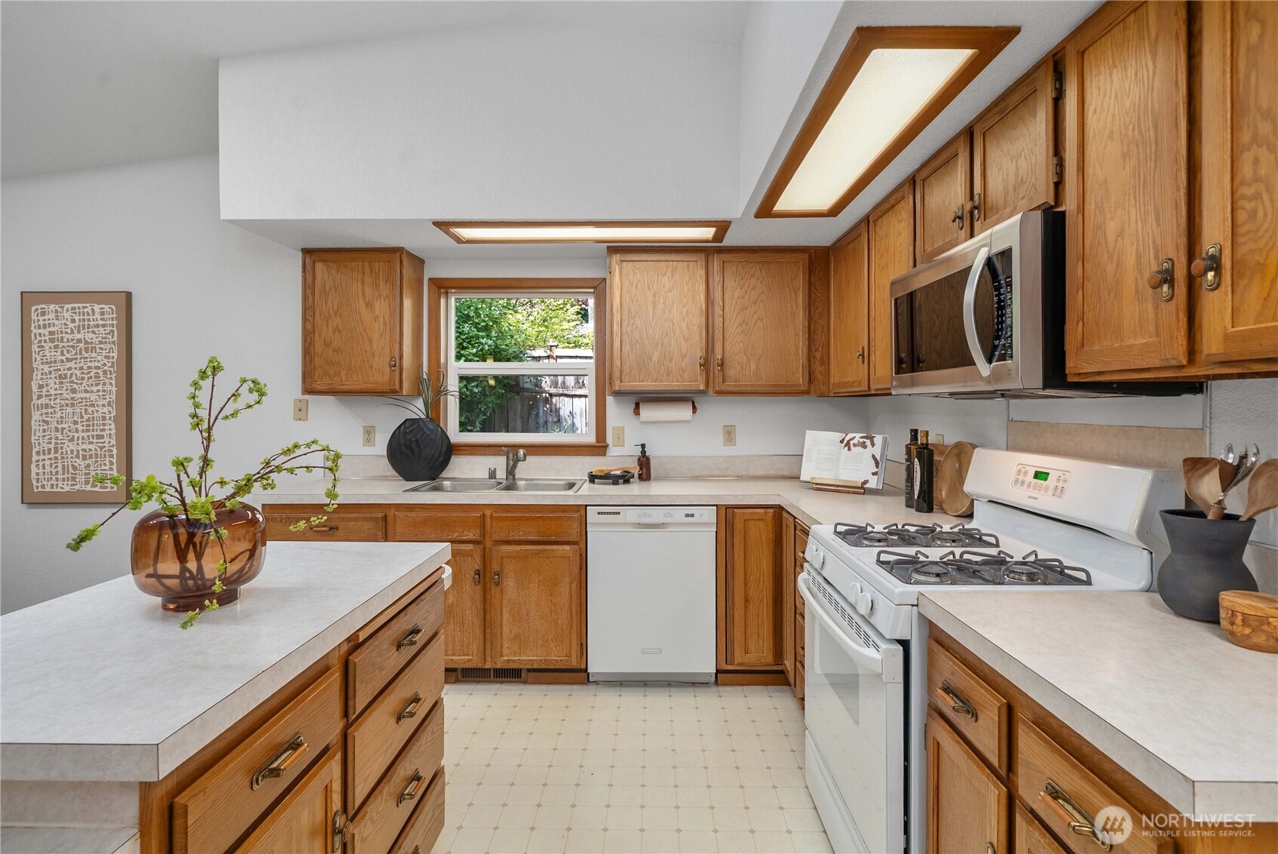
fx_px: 568
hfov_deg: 96.7
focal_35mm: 16
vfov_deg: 73.8
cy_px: 427
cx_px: 639
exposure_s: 1/5
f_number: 7.1
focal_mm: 16
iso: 1000
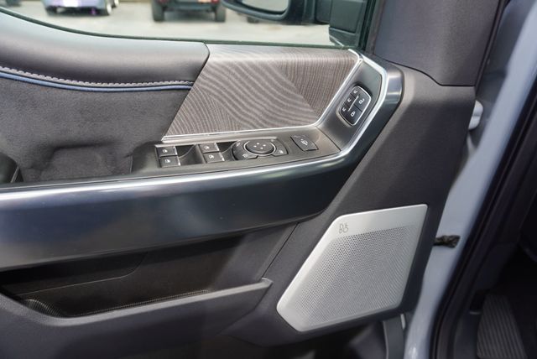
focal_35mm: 24
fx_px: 358
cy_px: 180
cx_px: 268
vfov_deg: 53.2
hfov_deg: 73.7
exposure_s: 1/80
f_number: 4.5
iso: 100
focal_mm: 16
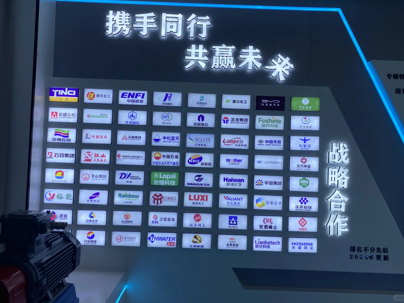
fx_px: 315
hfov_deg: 65.3
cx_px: 201
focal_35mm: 27
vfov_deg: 51.3
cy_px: 147
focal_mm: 4.25
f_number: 1.8
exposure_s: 1/681
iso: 32
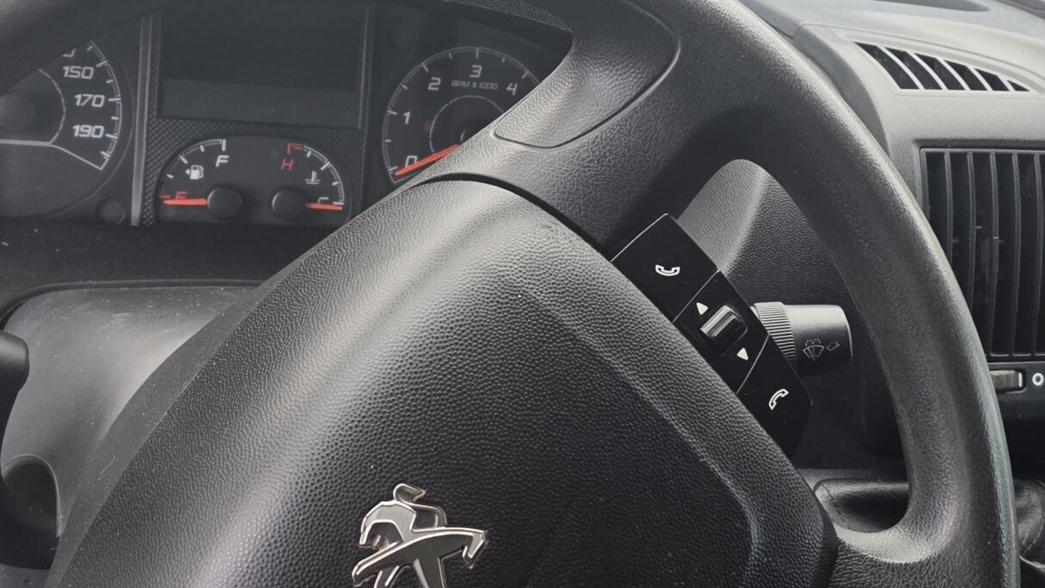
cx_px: 573
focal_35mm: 53
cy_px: 236
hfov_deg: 39.1
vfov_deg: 22.6
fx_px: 1469
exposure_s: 1/100
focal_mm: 6.25
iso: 125
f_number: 1.7
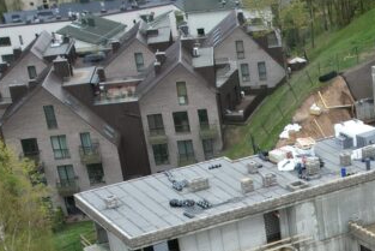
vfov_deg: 17.5
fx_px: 750
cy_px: 343
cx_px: 521
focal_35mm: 72
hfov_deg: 23.8
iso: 100
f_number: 2.8
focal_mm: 8.38
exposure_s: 1/500
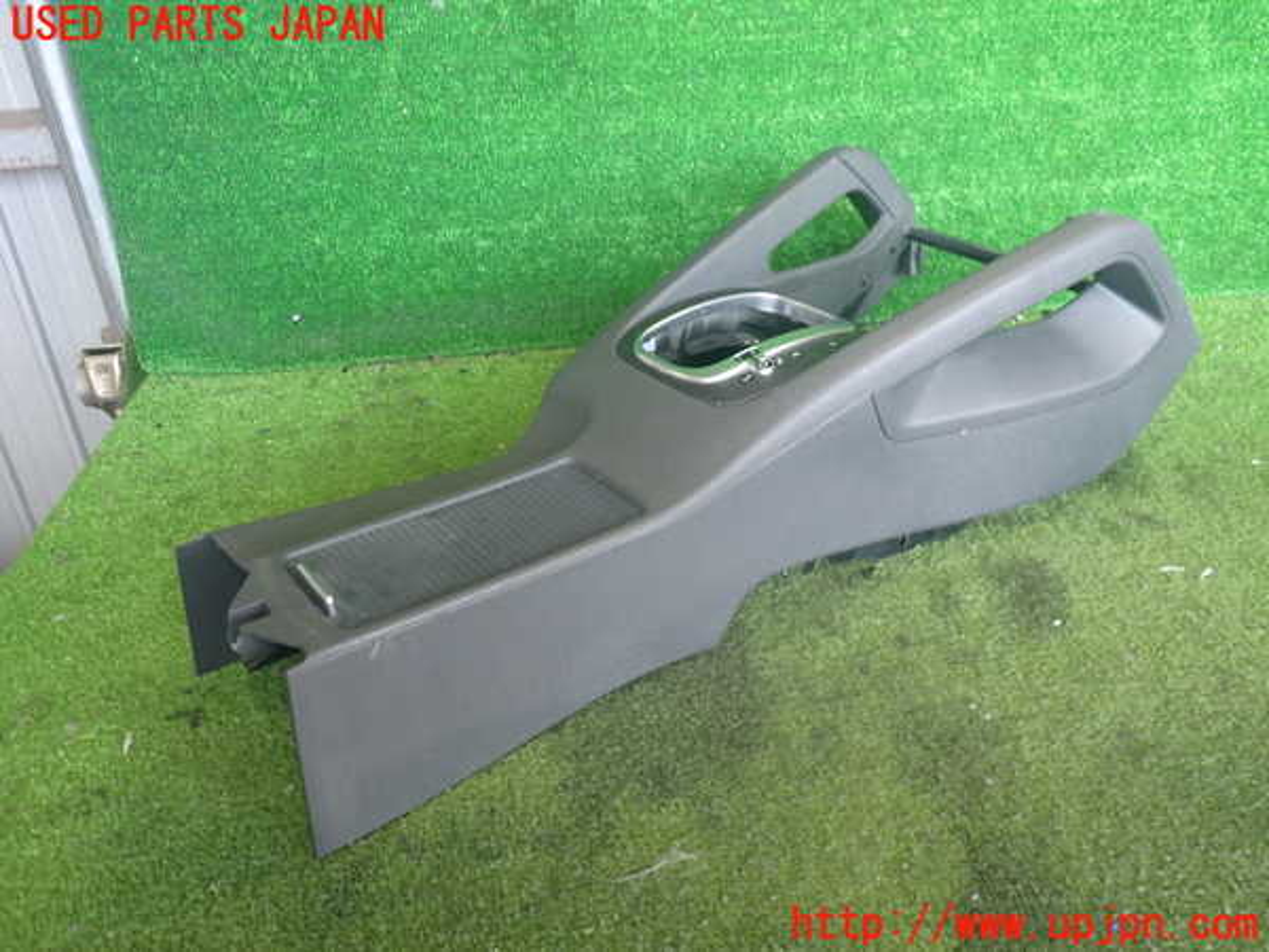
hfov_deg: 60.0
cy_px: 476
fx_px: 1100
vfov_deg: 46.8
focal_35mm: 30
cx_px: 634
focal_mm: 5.4
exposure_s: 1/40
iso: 200
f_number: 2.3
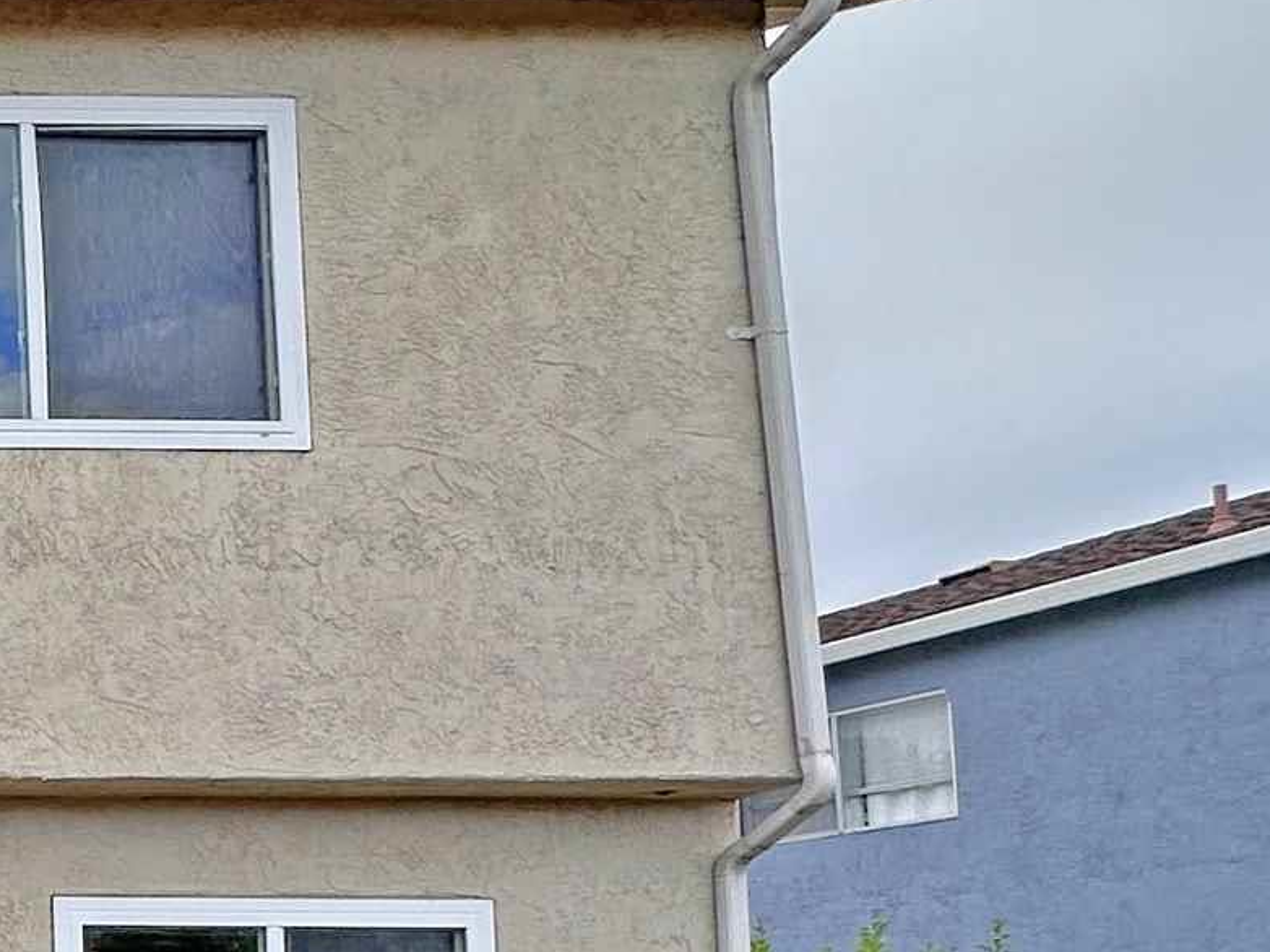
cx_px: -939
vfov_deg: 25.2
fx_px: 2017
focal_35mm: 55
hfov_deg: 22.6
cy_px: 965
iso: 40
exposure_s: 1/556
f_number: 2.2
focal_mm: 2.22
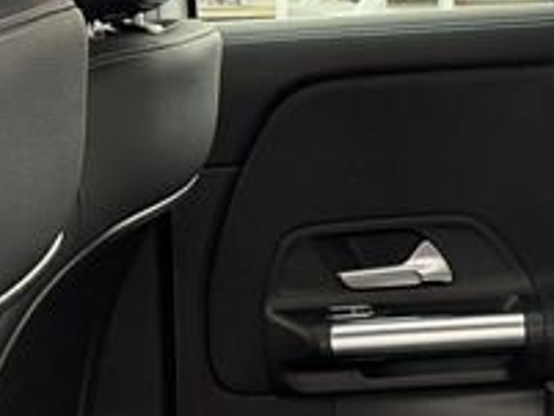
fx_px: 1954
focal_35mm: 122
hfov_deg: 16.0
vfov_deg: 11.8
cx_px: 430
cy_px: 557
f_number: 1.78
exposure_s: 1/141
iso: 200
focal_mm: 6.76
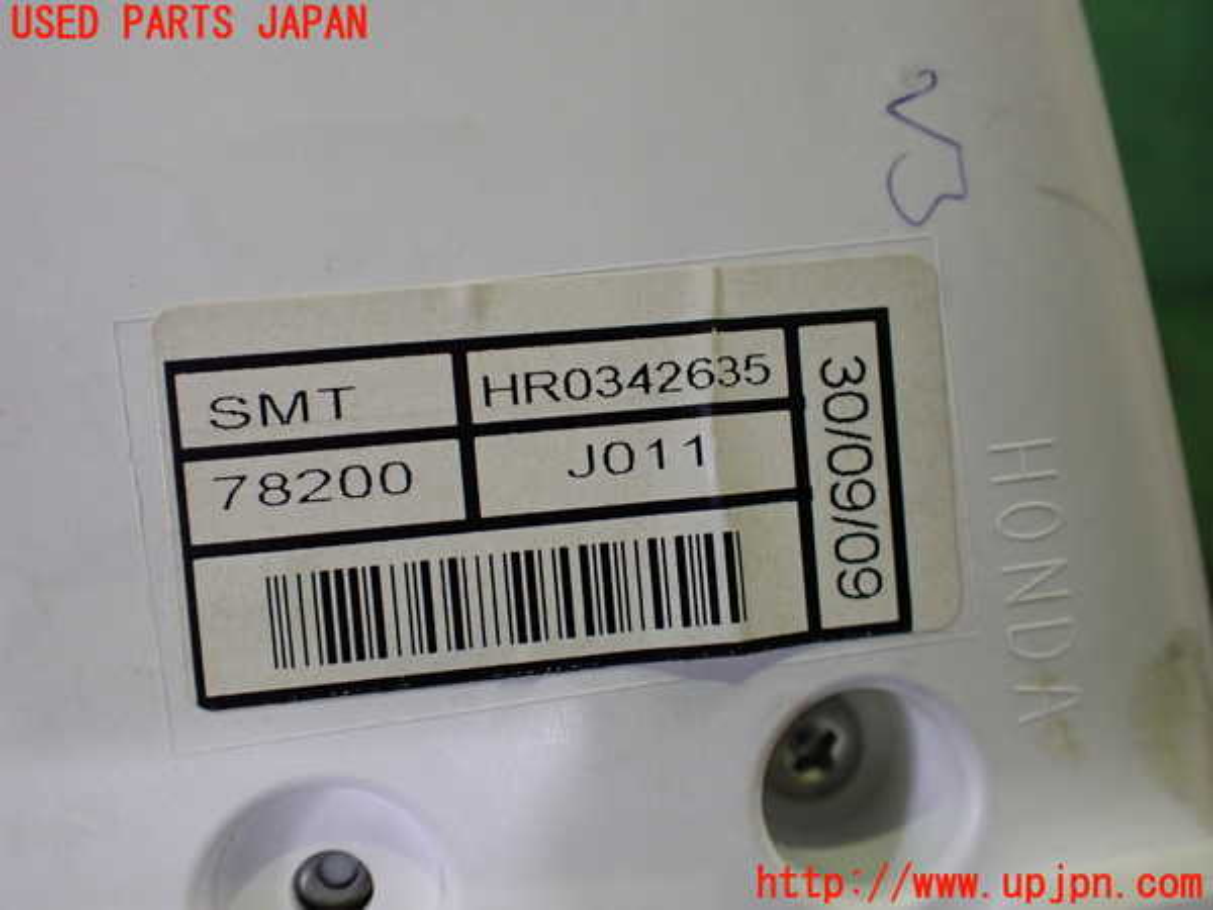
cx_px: 606
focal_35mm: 30
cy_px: 455
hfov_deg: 60.0
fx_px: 1051
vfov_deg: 46.8
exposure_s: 1/125
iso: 500
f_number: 2.3
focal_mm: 5.4
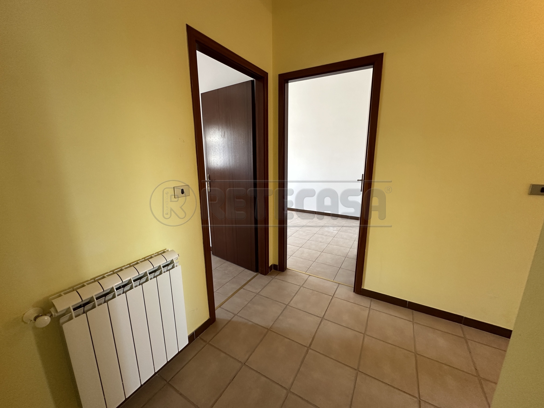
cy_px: 204
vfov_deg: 85.7
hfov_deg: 102.1
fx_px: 220
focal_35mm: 14
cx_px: 272
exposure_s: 1/50
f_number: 2.2
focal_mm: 2.22
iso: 200
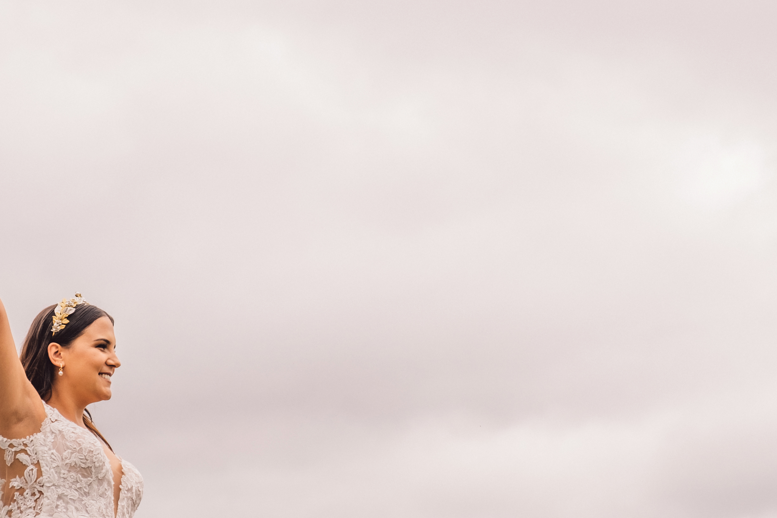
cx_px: 282
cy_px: 260
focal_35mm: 138
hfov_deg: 14.8
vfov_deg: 9.9
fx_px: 2978
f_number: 2.8
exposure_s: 1/1250
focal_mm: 55
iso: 200
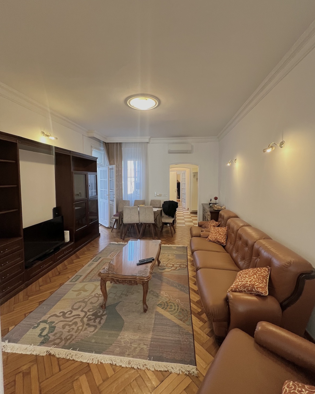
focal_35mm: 14
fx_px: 163
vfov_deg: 100.6
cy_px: 188
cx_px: 162
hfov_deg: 88.0
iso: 200
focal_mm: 1.57
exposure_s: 1/99
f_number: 1.8
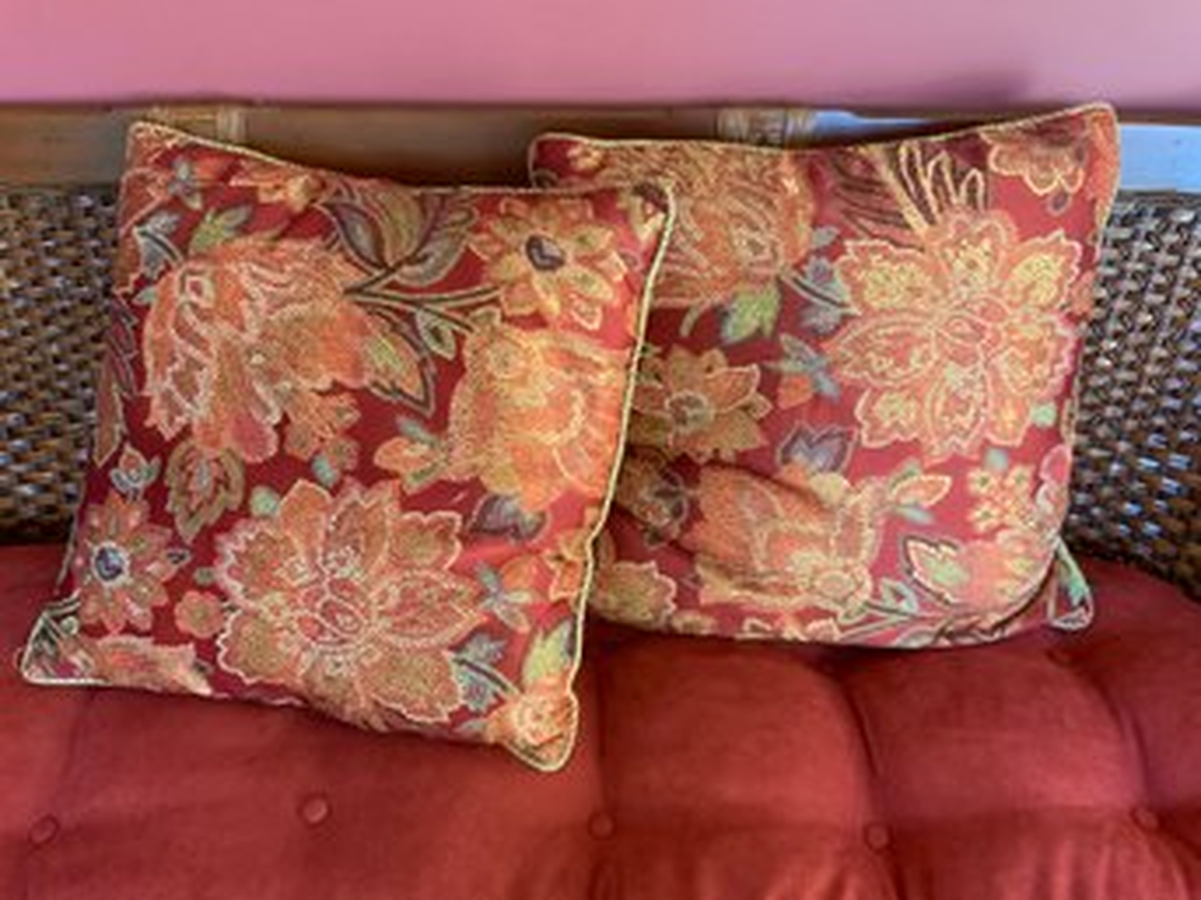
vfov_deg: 48.2
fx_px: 1006
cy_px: 450
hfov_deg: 61.7
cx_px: 600
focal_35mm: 29
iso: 250
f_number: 1.8
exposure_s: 1/60
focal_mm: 3
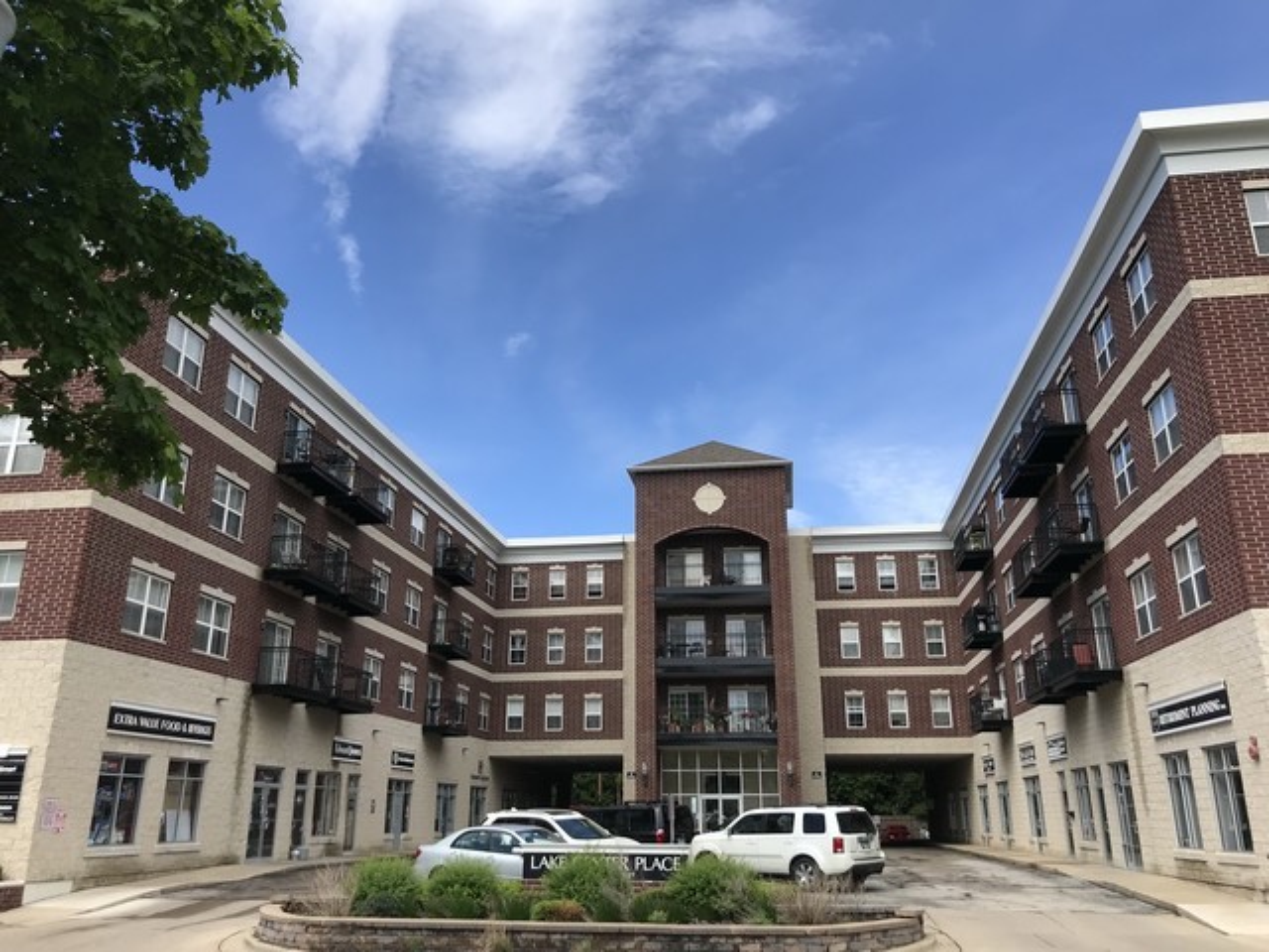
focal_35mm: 28
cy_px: 476
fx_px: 1026
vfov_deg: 49.7
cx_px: 634
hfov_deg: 63.4
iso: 20
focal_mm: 3.99
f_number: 1.8
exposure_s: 1/1497
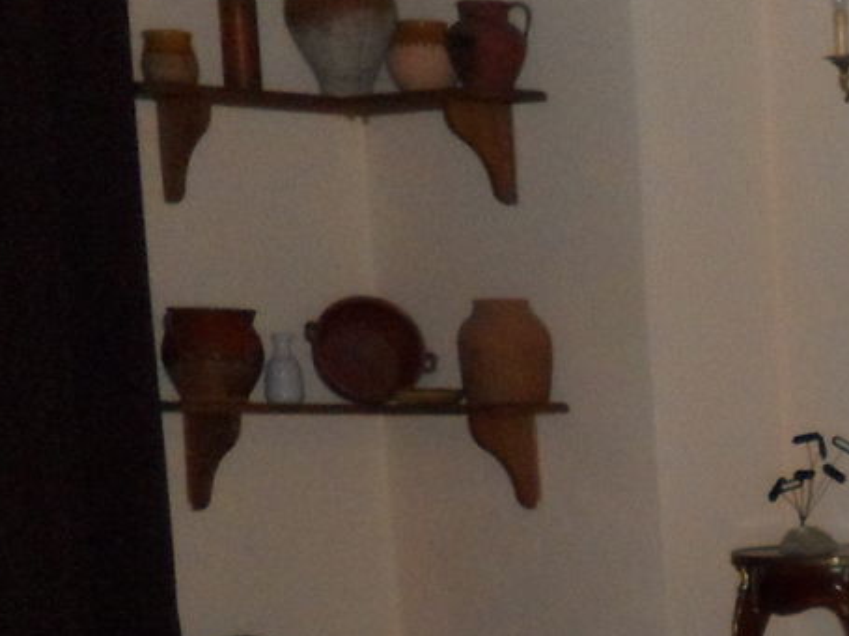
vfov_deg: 14.9
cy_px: 823
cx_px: 1343
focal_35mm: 95
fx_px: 2329
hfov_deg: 18.0
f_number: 3.5
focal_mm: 4.9
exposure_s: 1/45
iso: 320
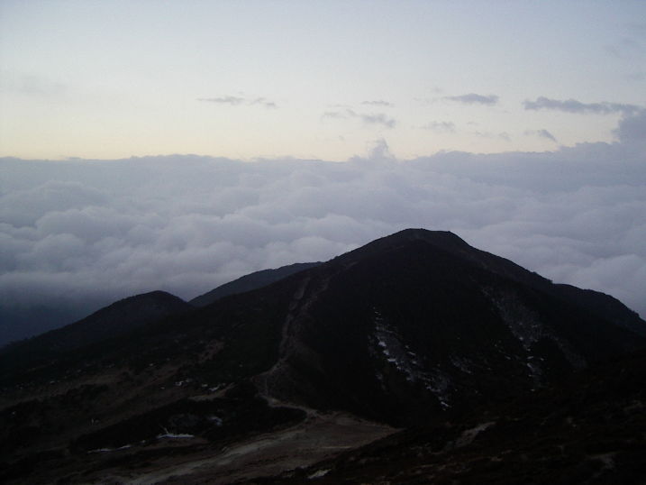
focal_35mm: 38
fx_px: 709
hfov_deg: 49.0
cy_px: 242
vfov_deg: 37.7
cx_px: 323
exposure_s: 1/100
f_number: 2.6
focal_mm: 5.8
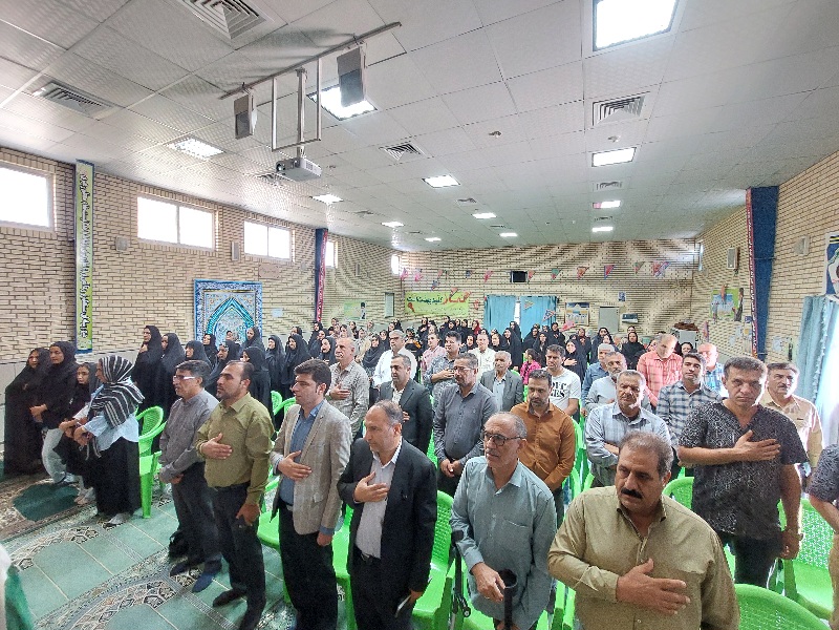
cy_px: 315
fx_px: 315
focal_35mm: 13
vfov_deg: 89.9
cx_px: 420
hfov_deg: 106.2
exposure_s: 1/25
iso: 500
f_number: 2.2
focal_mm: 1.74
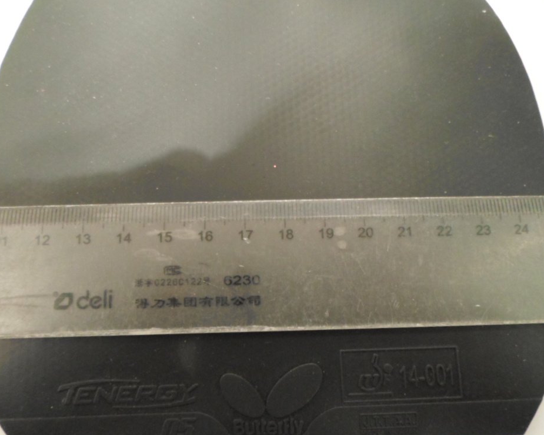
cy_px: 224
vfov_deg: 53.2
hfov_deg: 64.1
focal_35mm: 27
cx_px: 278
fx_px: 435
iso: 400
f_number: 2.5
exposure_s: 1/30
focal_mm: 4.5
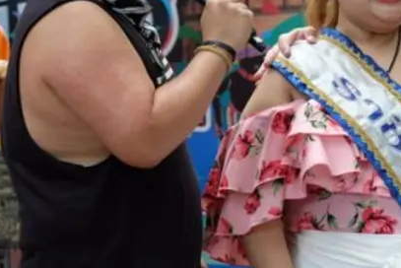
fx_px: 1772
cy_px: 60
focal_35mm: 159
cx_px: 372
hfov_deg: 12.8
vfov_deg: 8.6
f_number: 4
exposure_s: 1/170
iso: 800
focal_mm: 55
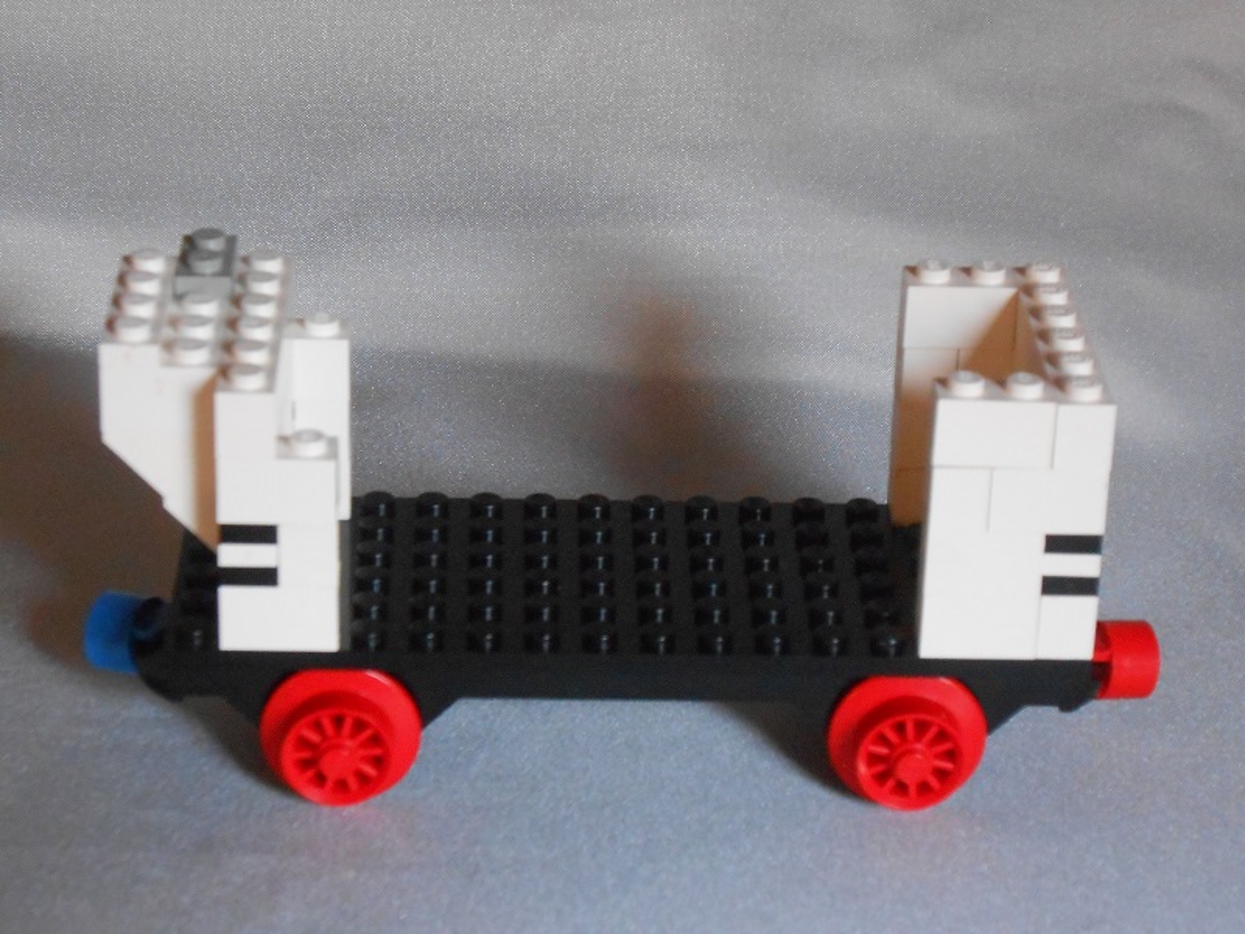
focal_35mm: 105
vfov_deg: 14.1
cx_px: 622
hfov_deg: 18.7
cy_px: 467
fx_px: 3776
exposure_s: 1/15
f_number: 5
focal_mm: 18.7
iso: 800
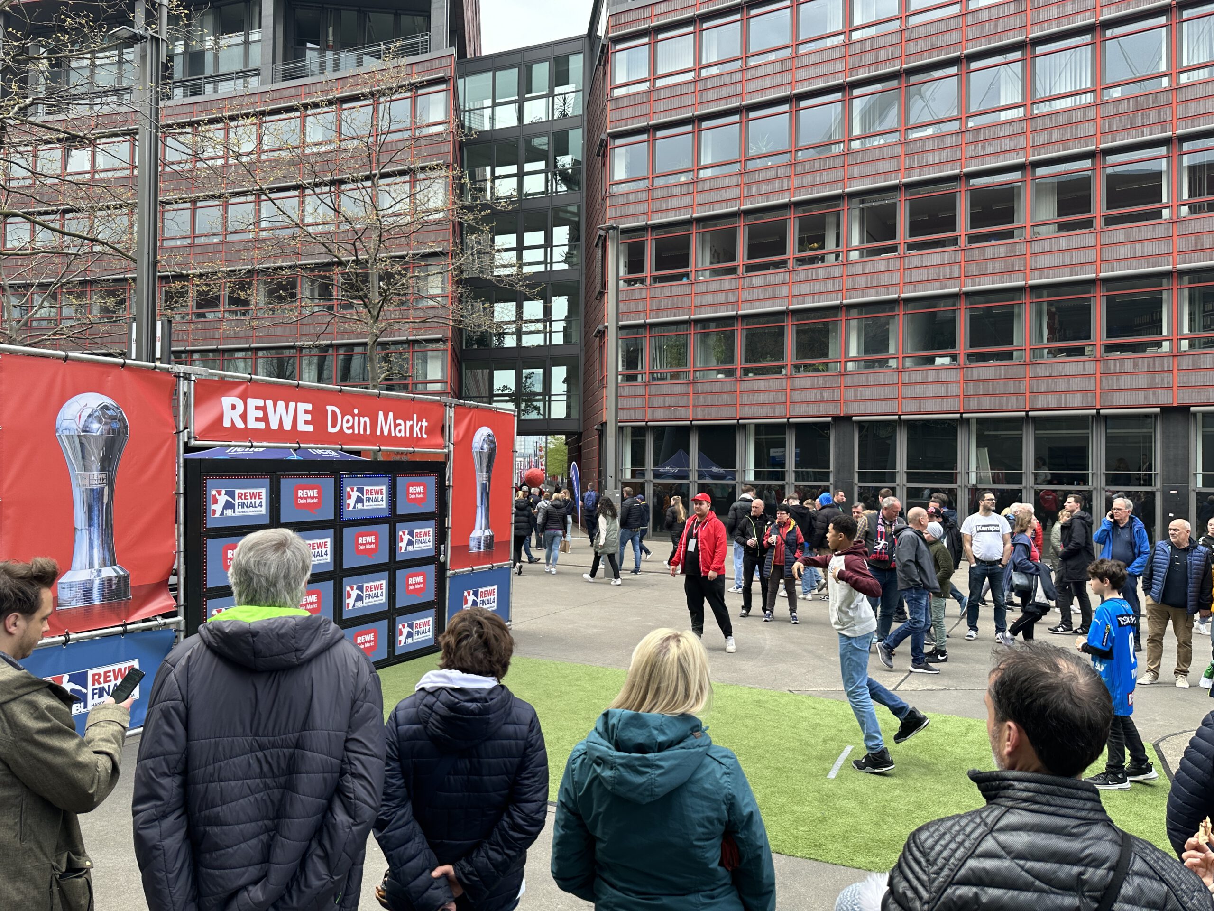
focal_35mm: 24
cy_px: 456
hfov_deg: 71.6
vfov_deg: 56.8
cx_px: 607
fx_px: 842
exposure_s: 1/734
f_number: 1.78
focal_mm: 6.86
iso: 80
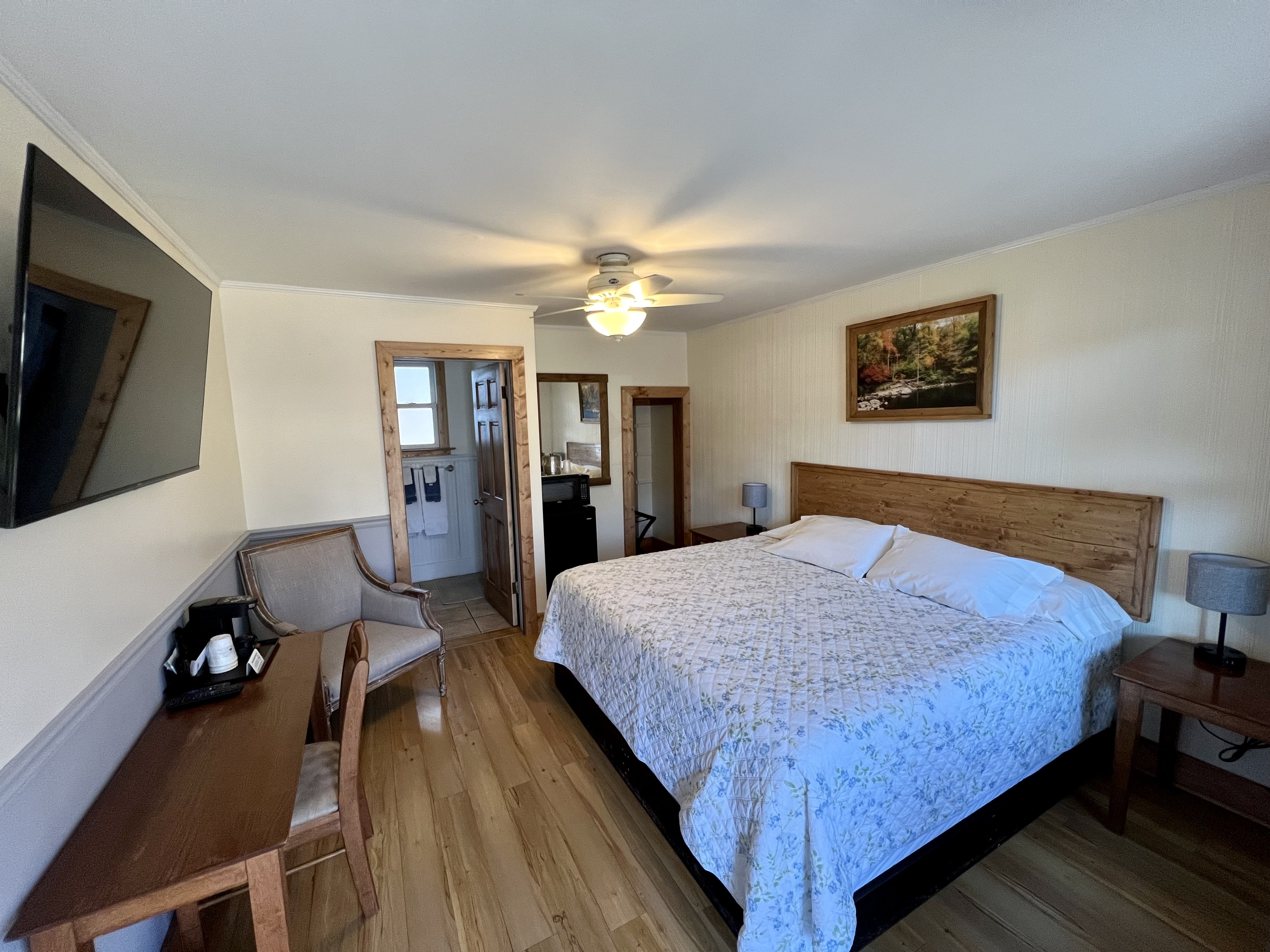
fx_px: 477
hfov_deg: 106.2
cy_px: 476
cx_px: 635
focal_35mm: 13
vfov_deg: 89.9
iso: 200
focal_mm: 1.57
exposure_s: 1/120
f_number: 1.8
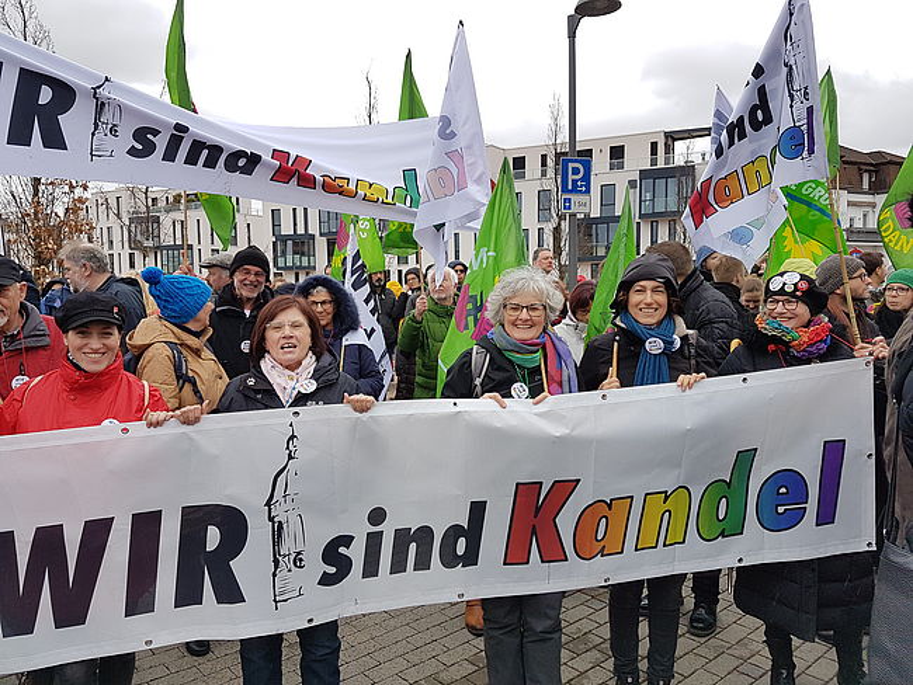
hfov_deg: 67.3
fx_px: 686
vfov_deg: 53.1
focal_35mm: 26
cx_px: 456
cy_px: 342
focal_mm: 4.2
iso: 40
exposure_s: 1/382
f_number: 1.7
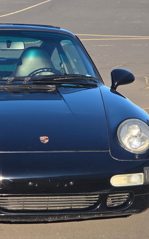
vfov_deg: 11.9
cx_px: 19
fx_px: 1145
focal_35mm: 176
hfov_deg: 7.4
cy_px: 120
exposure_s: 1/565
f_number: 3.4
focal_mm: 18.6
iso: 64
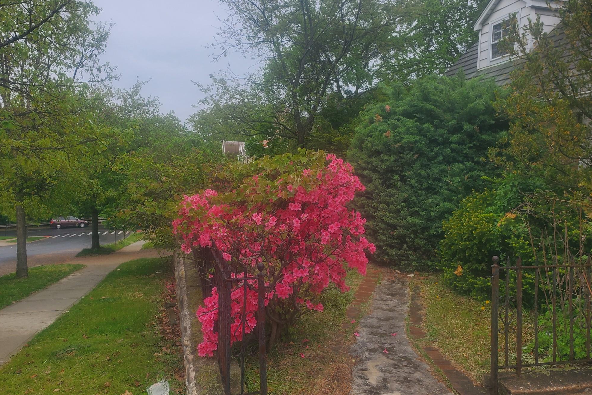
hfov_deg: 65.5
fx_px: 460
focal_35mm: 28
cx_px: 291
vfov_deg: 46.4
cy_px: 199
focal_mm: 4.3
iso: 50
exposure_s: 1/617
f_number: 2.4
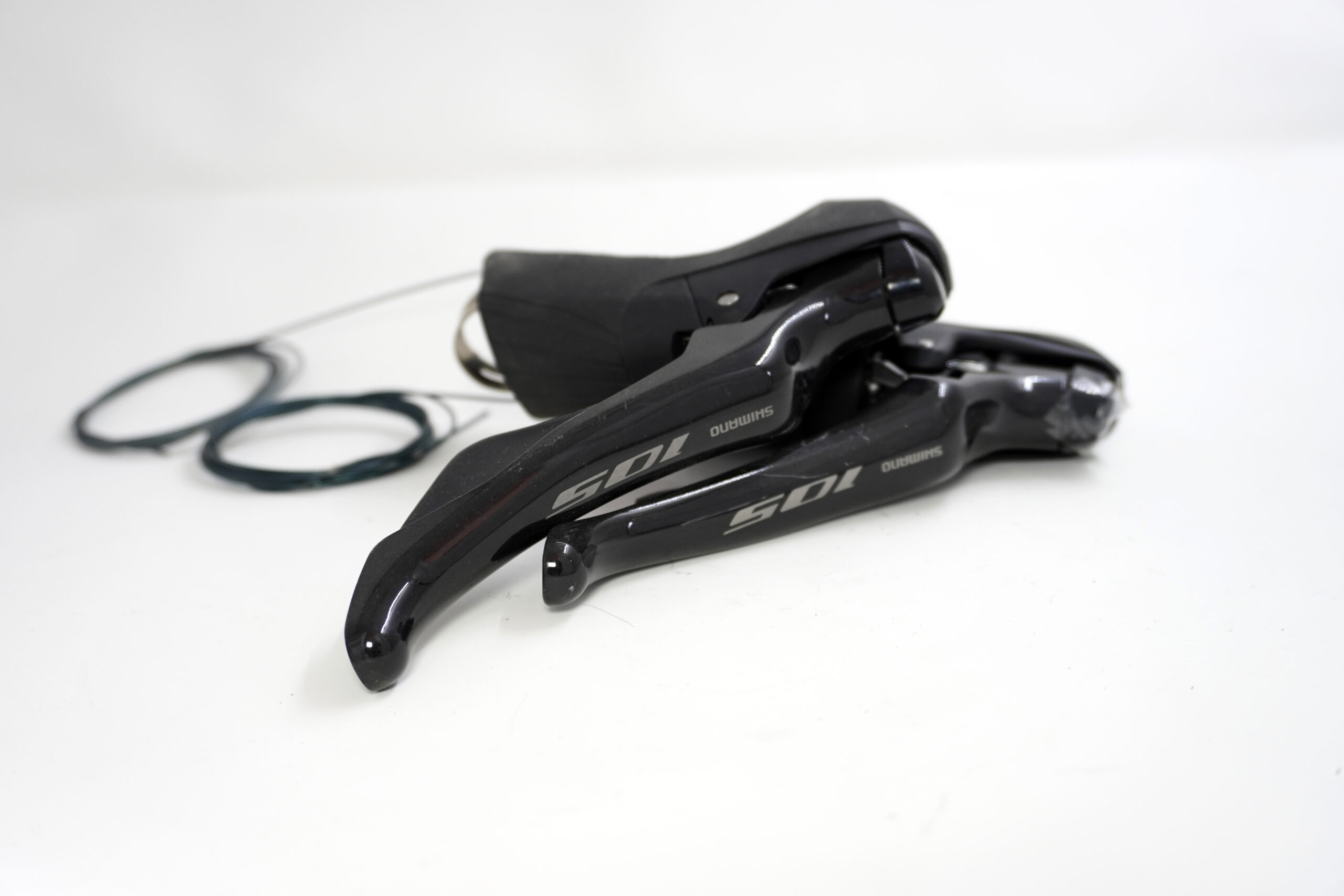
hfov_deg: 59.5
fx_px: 1176
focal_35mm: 32
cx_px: 672
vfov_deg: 41.7
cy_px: 448
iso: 400
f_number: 4
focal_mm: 21
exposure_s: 1/30
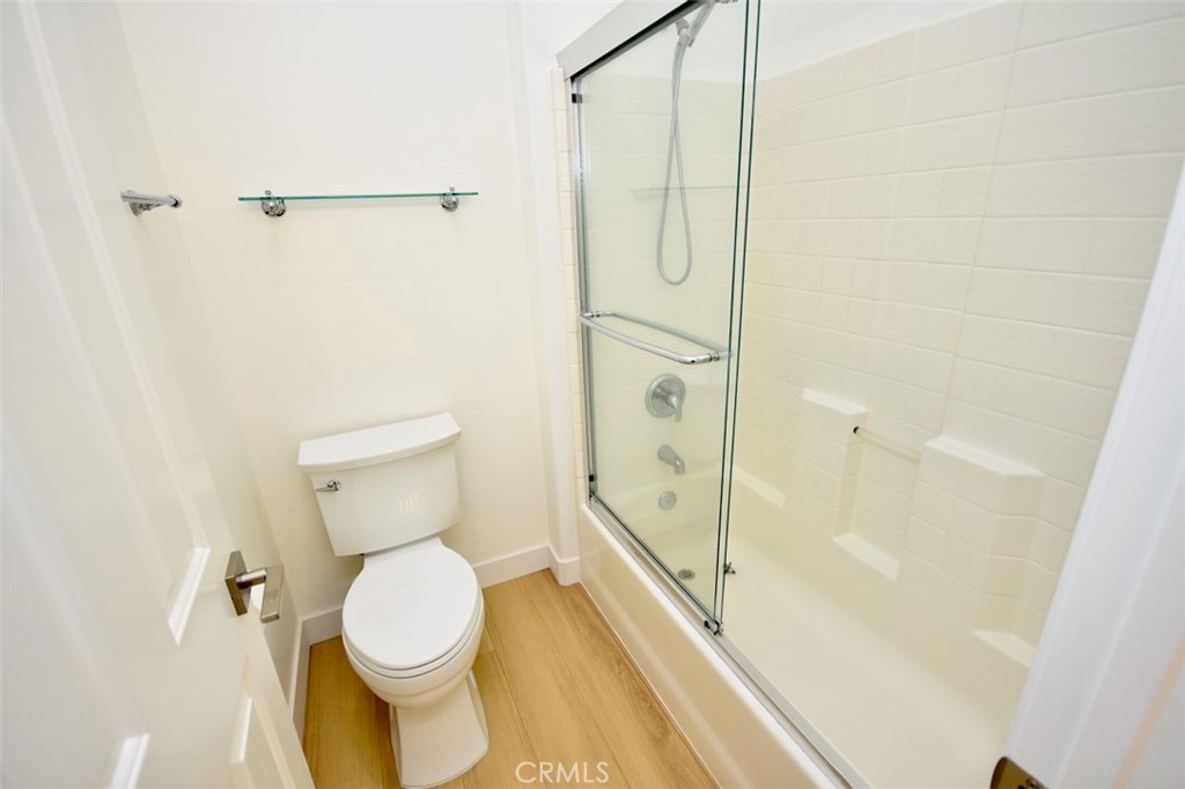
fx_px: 494
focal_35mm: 15
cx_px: 592
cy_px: 394
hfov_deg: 100.4
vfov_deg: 77.3
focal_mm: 10
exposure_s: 1/160
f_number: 4
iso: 800
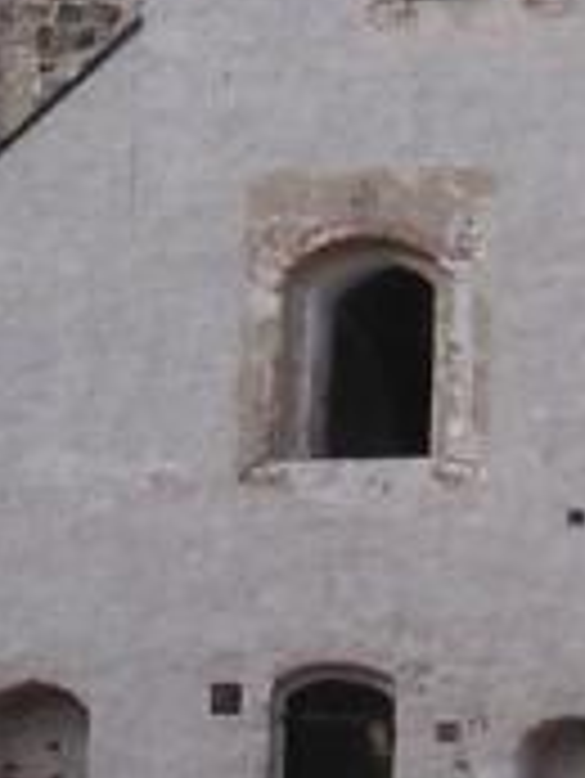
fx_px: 3961
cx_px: 472
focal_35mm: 176
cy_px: -218
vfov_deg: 11.0
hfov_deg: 8.4
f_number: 5.6
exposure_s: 1/237
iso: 100
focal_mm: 5.8
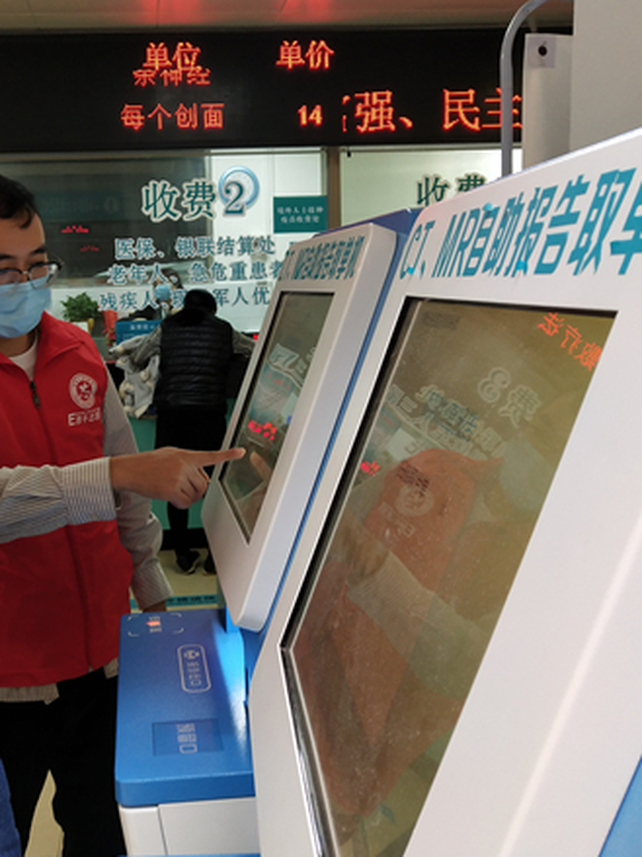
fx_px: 1014
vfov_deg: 45.8
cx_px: 217
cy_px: 422
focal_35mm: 41
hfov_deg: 34.8
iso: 171
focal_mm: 3.95
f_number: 1.8
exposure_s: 1/50
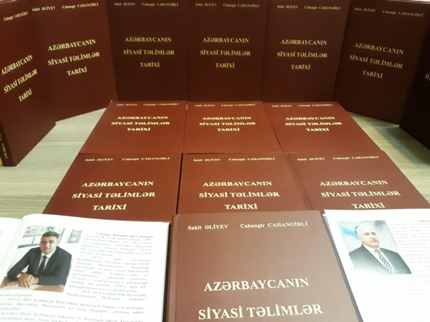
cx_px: 215
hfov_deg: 65.3
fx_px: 335
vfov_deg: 51.4
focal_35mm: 27
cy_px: 161
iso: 500
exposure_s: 1/20
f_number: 1.7
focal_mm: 3.71
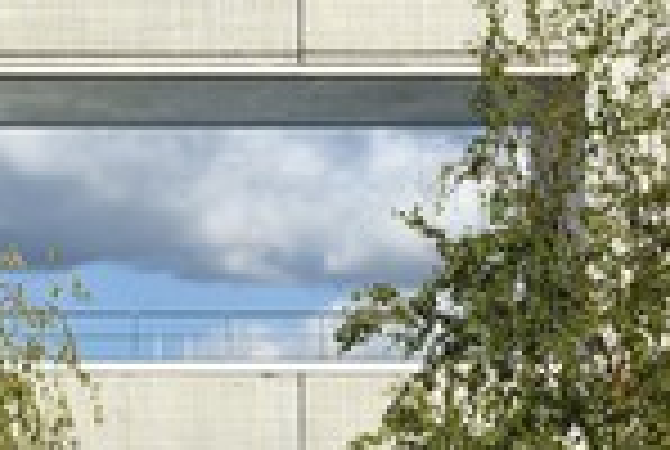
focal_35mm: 287
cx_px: 45
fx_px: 5352
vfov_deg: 4.8
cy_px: 369
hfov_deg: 7.1
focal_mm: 102
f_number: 13
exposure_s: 1/320
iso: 200
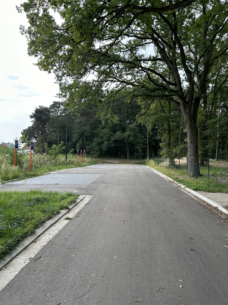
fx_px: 228
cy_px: 152
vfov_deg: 67.3
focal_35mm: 26
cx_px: 114
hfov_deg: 53.1
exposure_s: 1/873
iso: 50
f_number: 1.5
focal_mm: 5.7
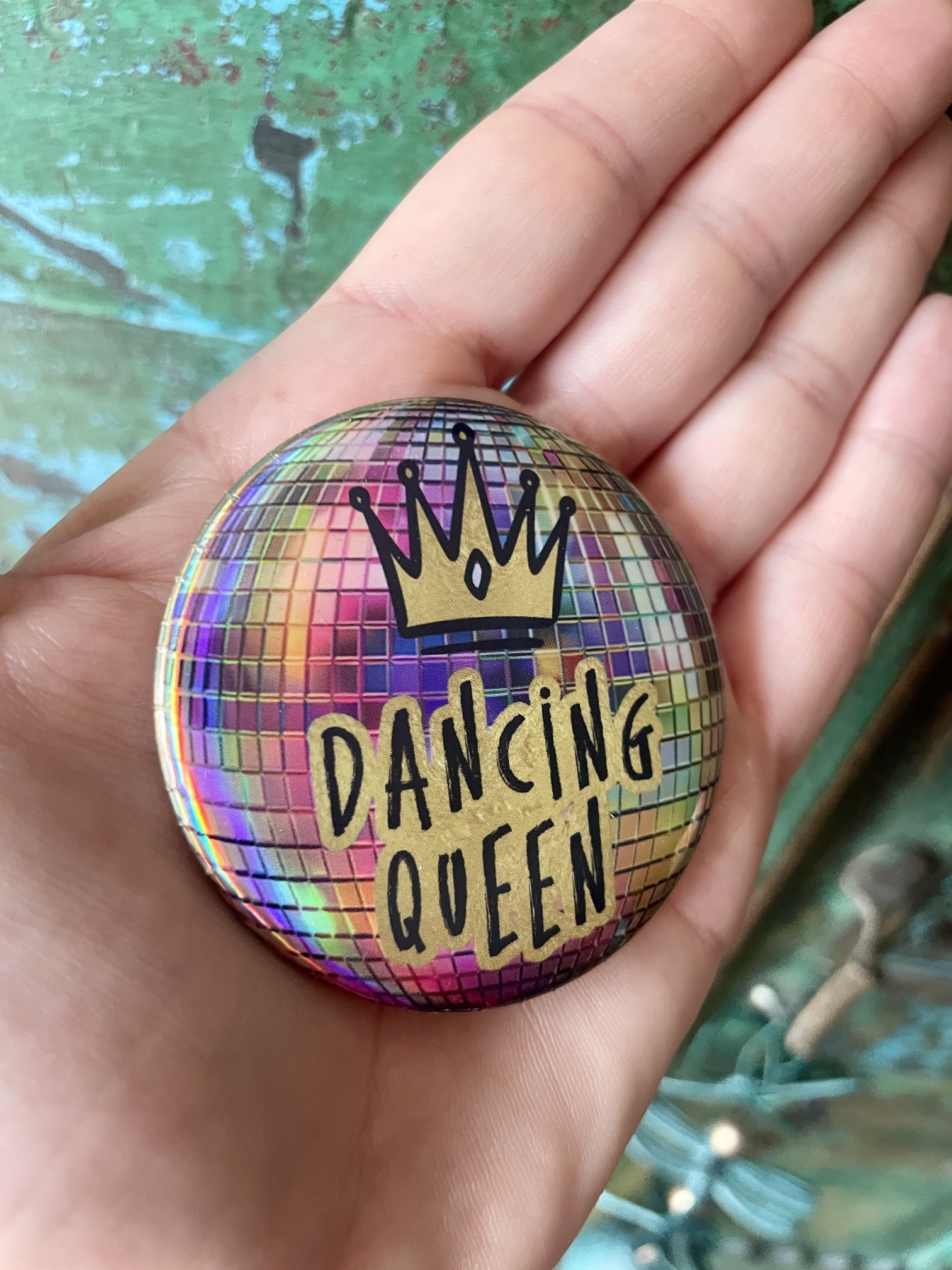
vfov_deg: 67.3
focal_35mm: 26
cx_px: 476
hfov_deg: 53.1
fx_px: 953
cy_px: 635
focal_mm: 4.2
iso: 250
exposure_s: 1/50
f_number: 1.6
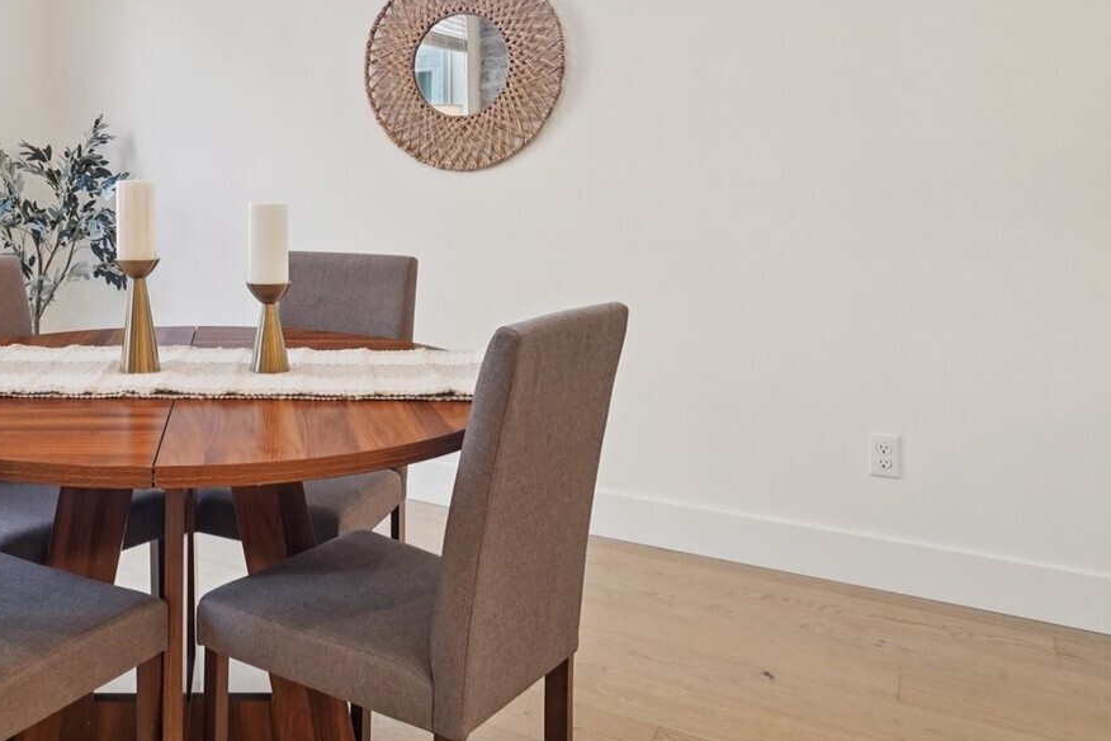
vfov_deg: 41.2
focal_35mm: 31
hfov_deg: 56.2
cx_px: 233
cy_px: 196
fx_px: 957
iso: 1600
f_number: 8
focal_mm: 16
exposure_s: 1/60
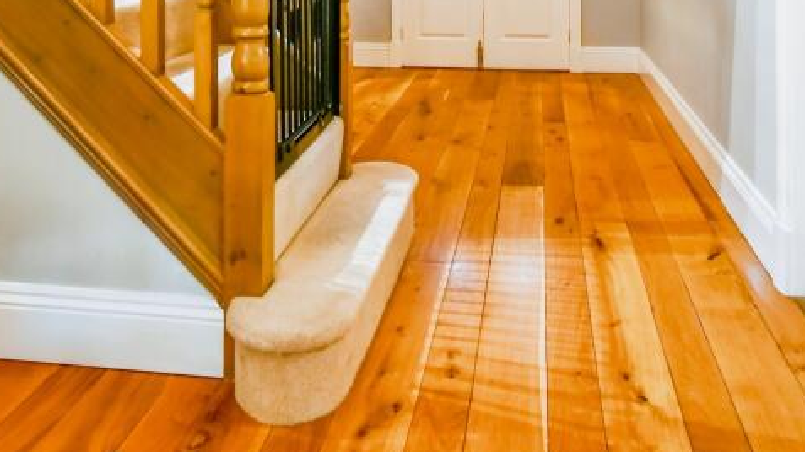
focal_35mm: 36
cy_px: -107
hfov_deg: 55.3
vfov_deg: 28.1
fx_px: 768
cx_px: 410
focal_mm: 11
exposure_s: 1/3
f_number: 8
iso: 400
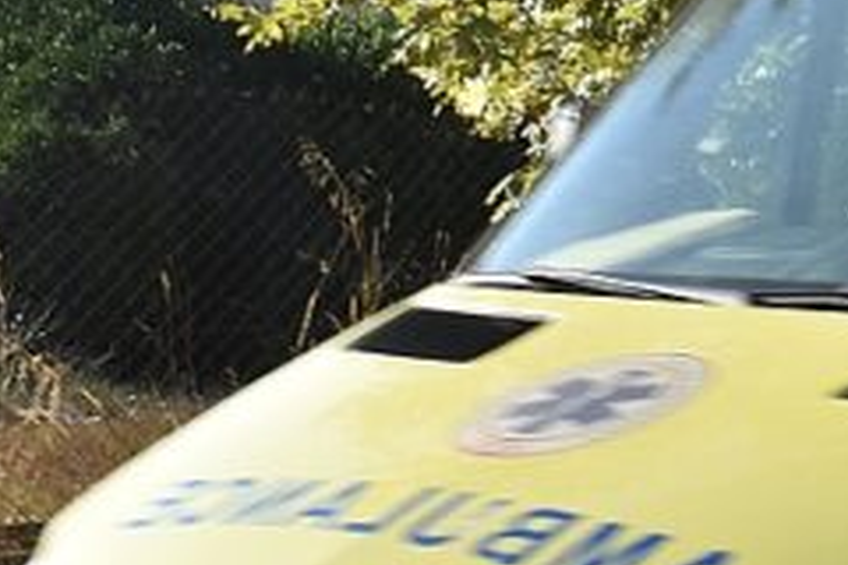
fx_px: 3466
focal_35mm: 147
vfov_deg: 9.3
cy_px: 161
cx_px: 1099
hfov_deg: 13.5
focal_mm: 23
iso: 800
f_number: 13
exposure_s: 1/640
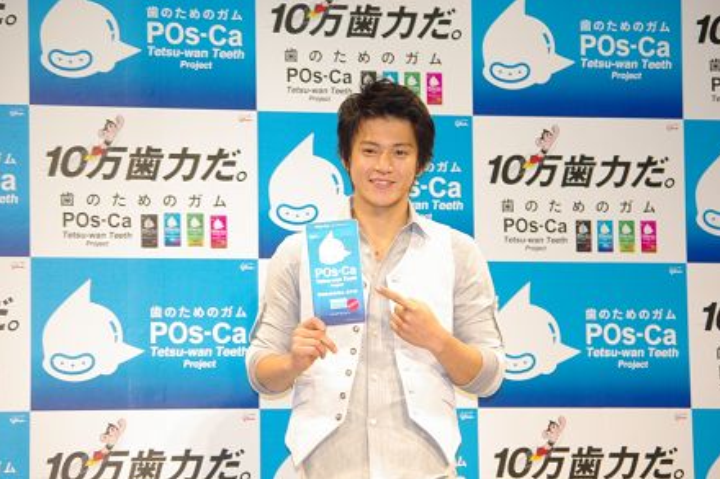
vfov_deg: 10.2
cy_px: 244
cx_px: 365
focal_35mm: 135
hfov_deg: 15.2
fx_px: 2699
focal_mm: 87.5
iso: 800
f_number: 4.5
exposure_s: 1/90
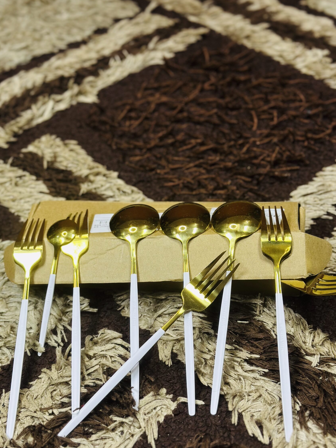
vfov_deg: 34.9
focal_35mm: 55
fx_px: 712
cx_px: 166
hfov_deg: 26.6
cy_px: 254
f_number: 1.78
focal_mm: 6.86
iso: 80
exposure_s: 1/224
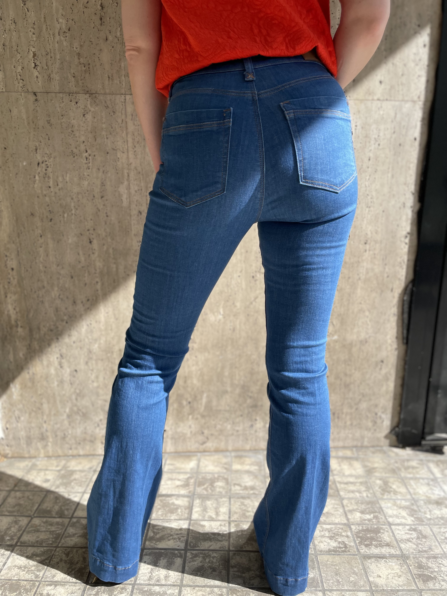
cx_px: 224
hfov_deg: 53.1
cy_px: 298
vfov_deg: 67.3
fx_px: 448
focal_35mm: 26
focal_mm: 4.2
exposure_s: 1/2257
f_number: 1.6
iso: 50
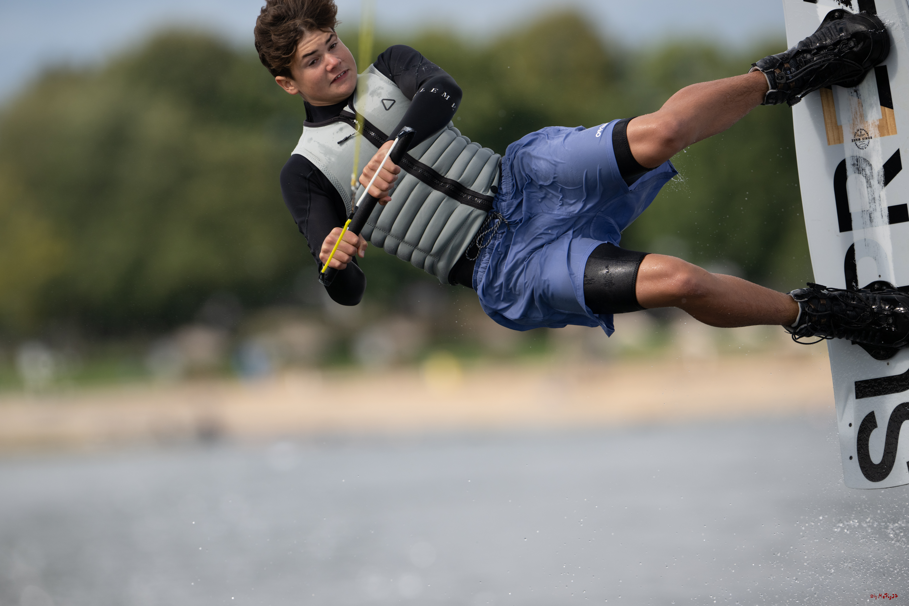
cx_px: 454
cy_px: 303
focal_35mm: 400
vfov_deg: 3.4
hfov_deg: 5.2
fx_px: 10099
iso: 320
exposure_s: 1/3200
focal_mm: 400
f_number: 4.5
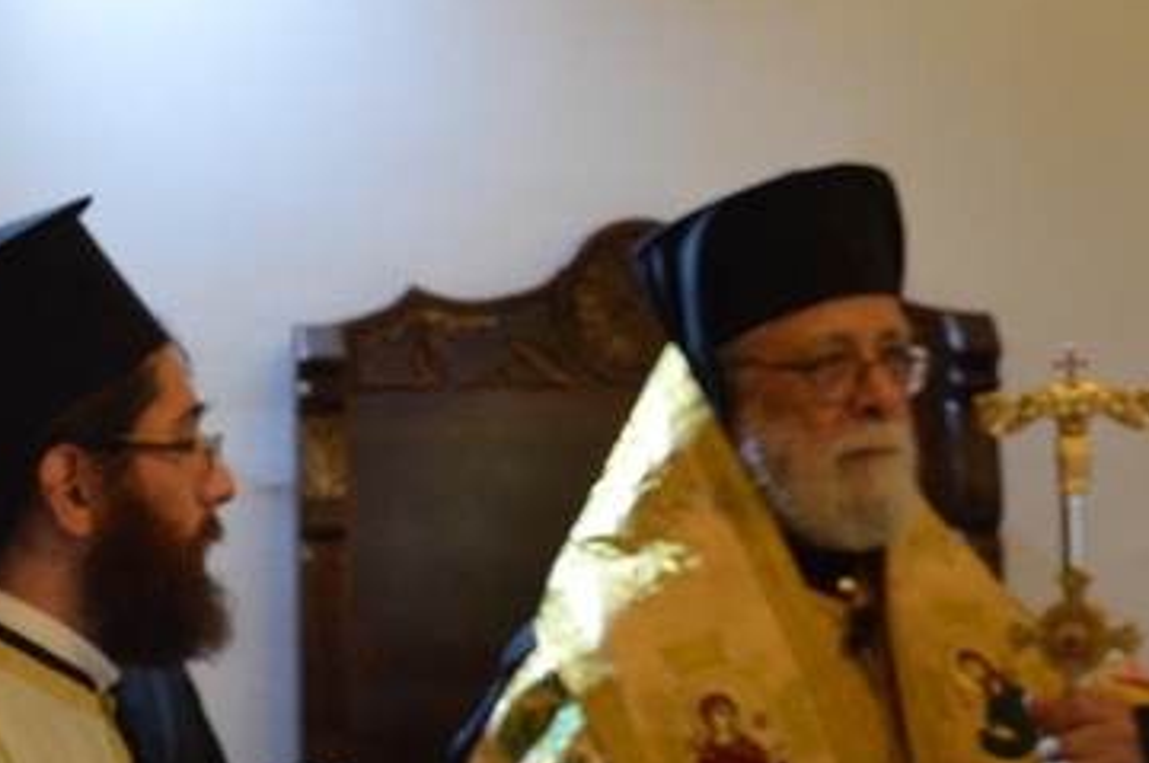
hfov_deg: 16.6
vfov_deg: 11.3
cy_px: 693
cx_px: -102
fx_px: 3825
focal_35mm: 120
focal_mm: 30
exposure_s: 1/40
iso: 2000
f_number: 4.2
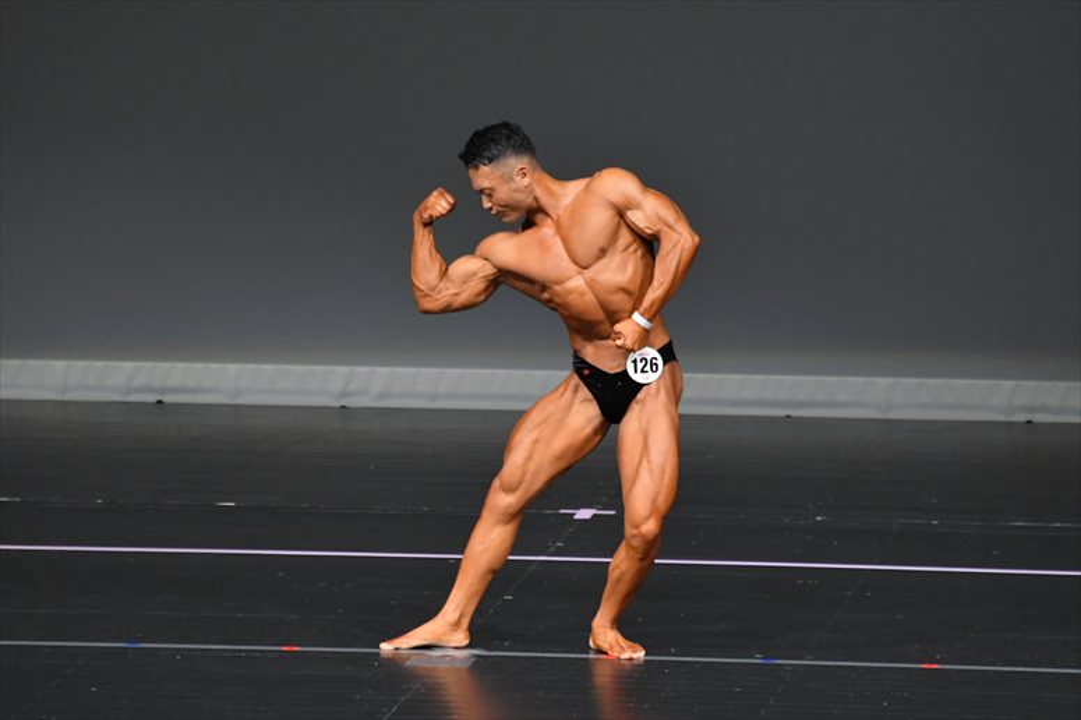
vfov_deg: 4.0
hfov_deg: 6.0
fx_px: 10355
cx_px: 540
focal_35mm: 345
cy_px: 360
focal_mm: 230
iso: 4000
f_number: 5.6
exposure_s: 1/400
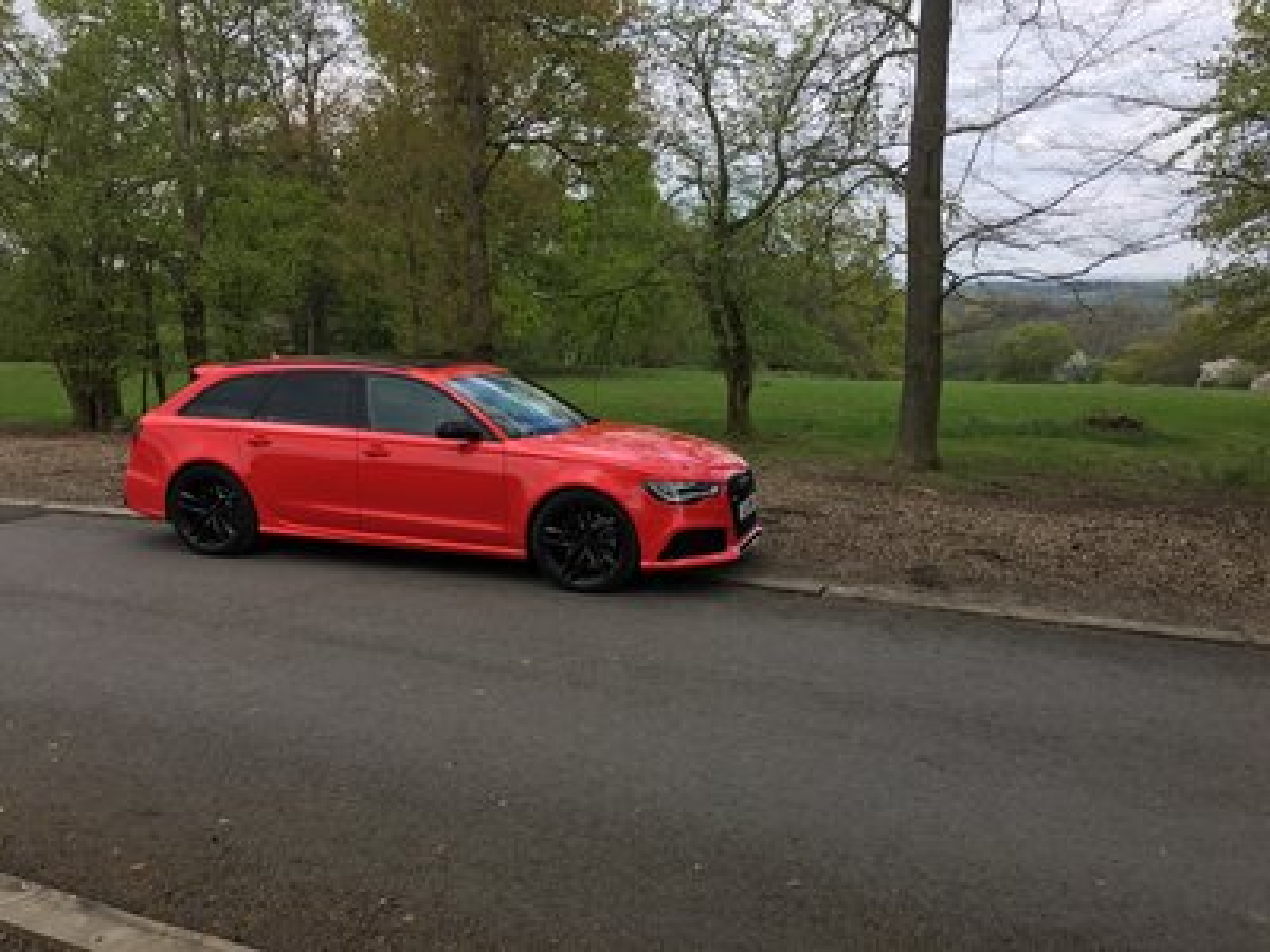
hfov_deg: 61.7
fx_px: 1064
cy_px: 476
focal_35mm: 29
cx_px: 635
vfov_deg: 48.2
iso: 25
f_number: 2.2
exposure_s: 1/439
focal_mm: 4.15
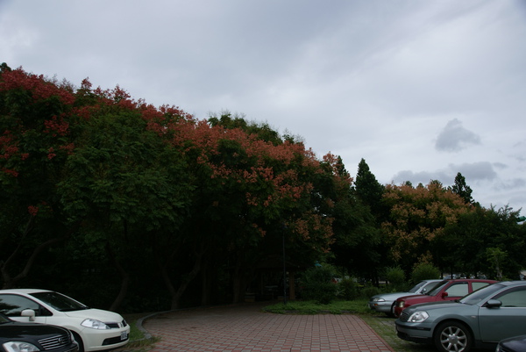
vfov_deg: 40.0
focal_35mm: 33
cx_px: 263
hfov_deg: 57.2
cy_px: 176
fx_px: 483
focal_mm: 22
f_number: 6.3
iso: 100
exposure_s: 1/640
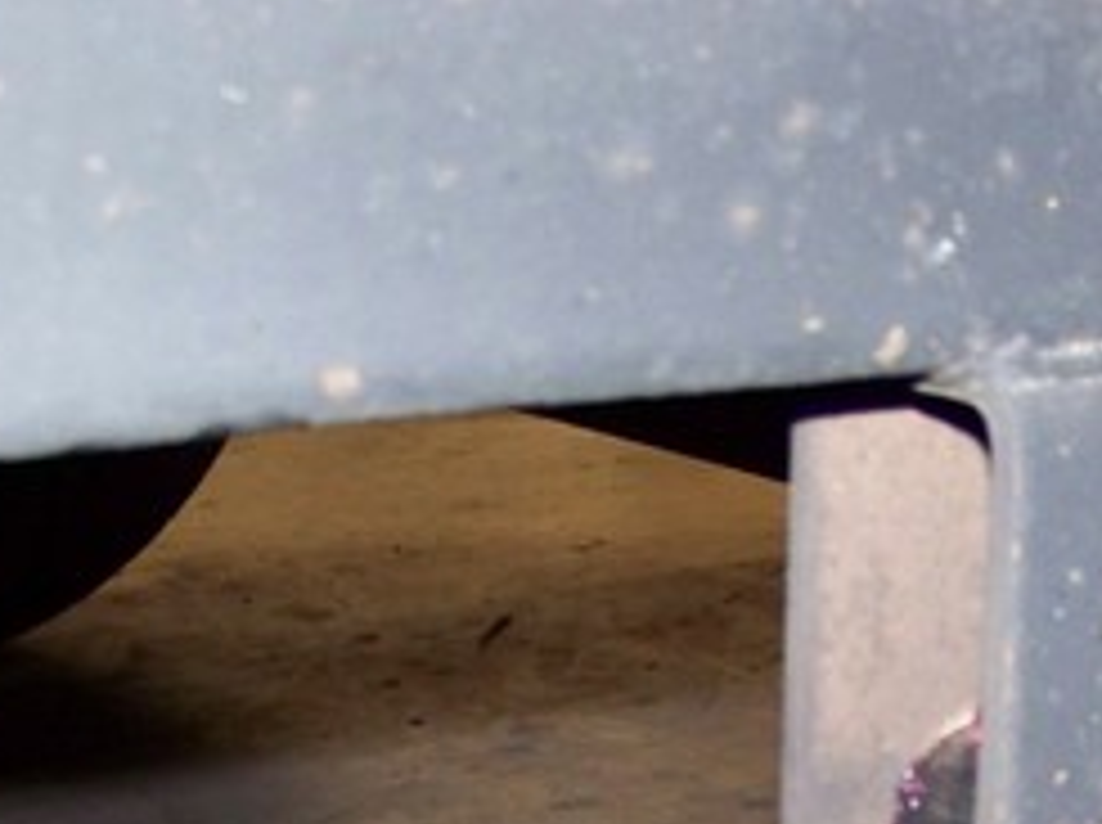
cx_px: 1003
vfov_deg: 13.7
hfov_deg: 18.8
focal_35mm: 103
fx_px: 3274
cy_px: 1101
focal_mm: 5.85
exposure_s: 1/30
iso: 200
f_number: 2.8
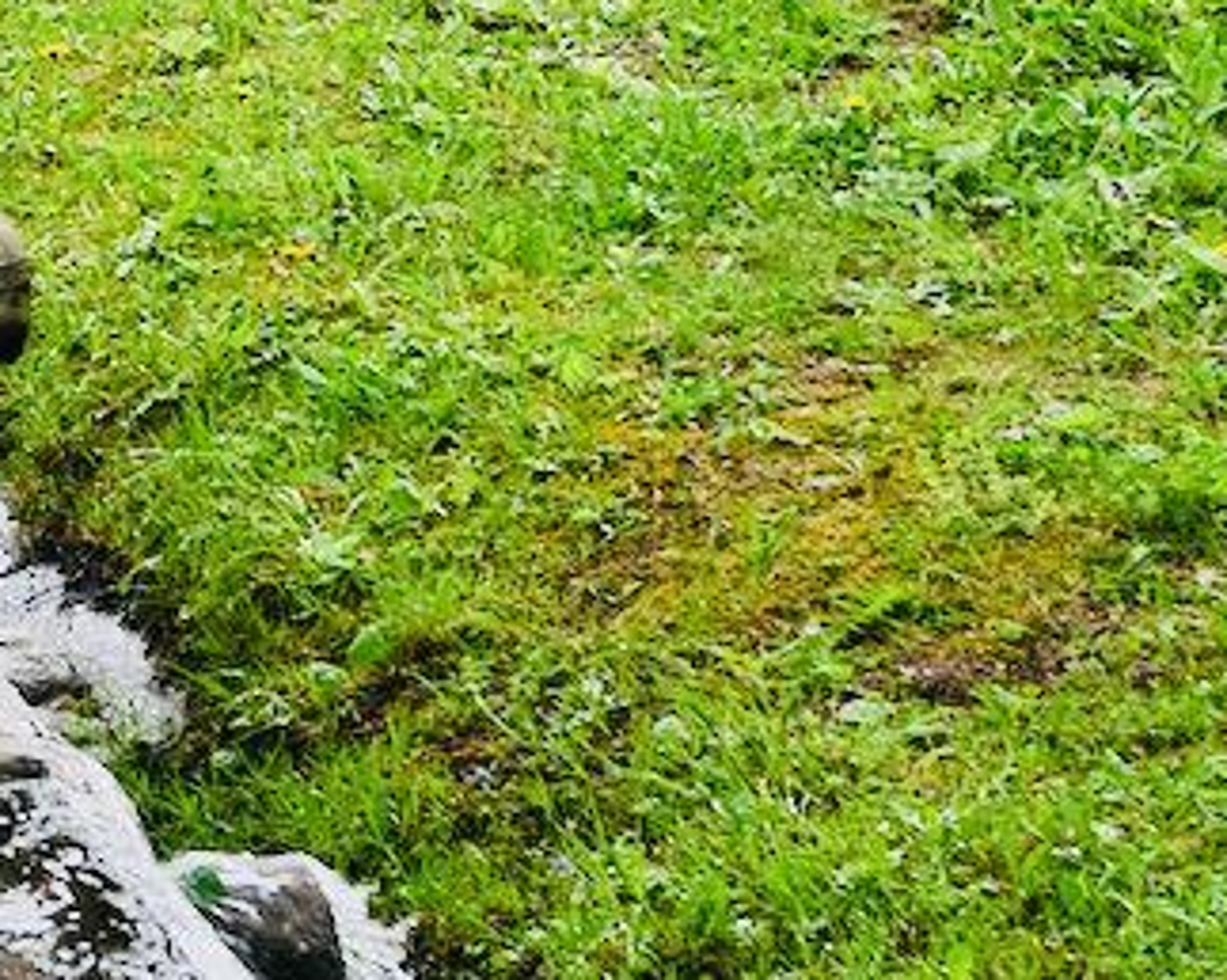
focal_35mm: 163
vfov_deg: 9.3
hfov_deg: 11.7
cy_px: -262
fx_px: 5916
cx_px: -106
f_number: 5.6
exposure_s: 1/250
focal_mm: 34
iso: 200
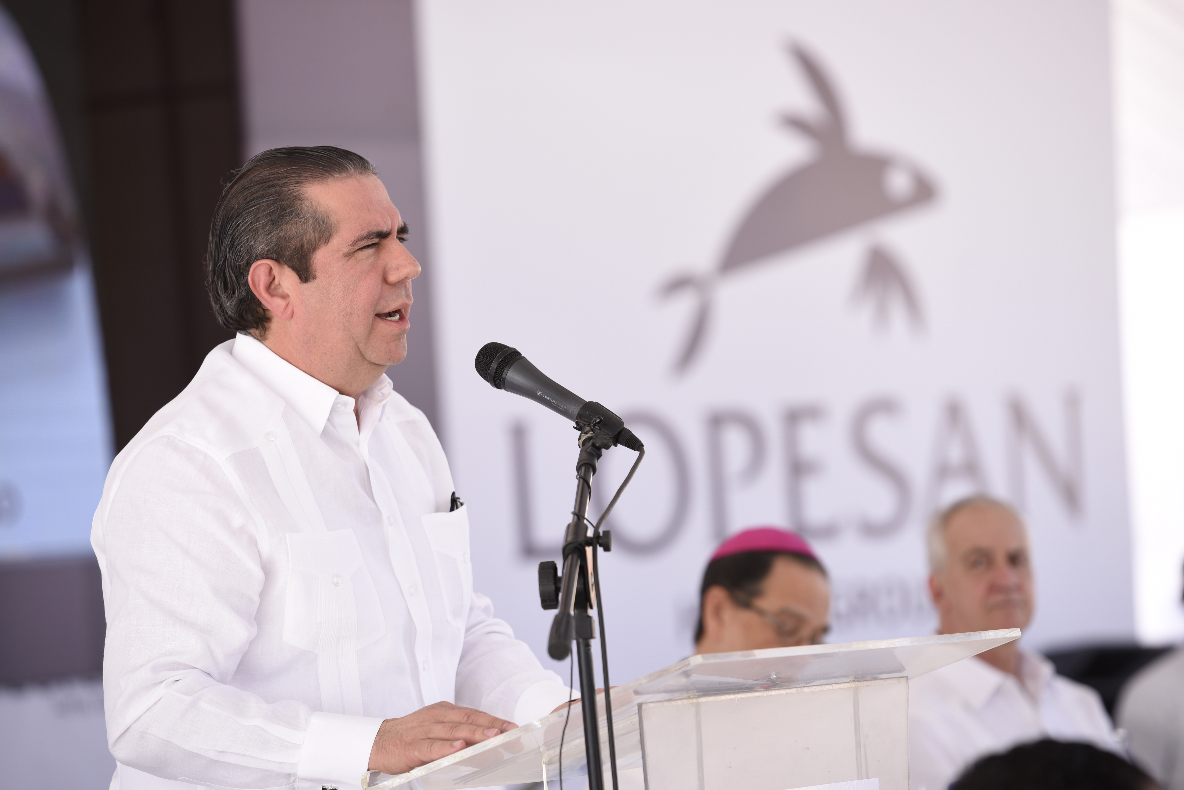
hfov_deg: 10.3
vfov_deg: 6.9
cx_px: 592
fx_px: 6577
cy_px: 395
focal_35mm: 200
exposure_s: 1/125
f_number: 4
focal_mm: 200
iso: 100
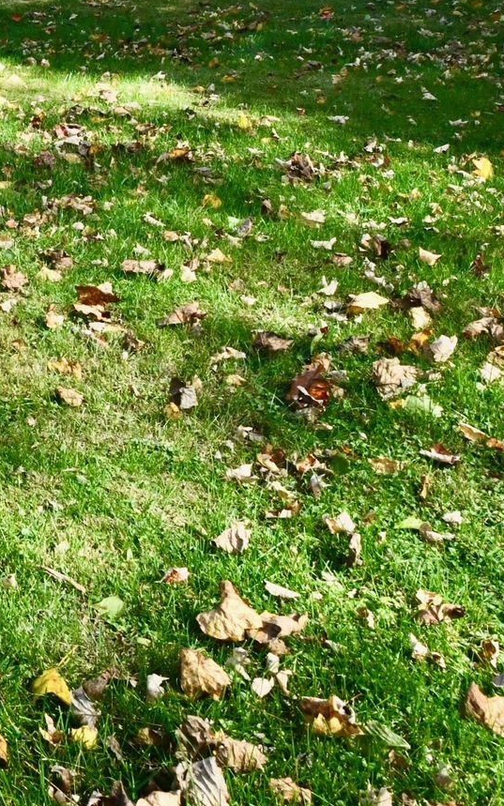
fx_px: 1121
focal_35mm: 51
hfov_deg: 17.4
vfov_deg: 35.6
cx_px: -529
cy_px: -6
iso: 640
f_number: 14
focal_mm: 14
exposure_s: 1/800
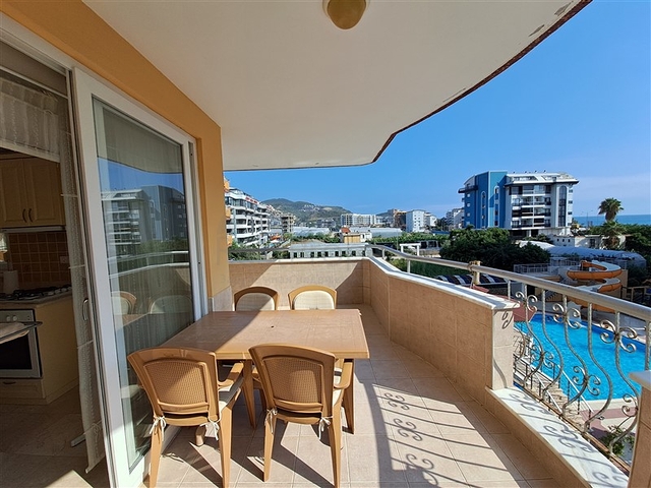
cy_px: 244
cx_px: 326
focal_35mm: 13
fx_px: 244
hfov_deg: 106.2
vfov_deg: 89.9
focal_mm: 1.42
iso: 40
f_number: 2.2
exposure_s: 1/1590
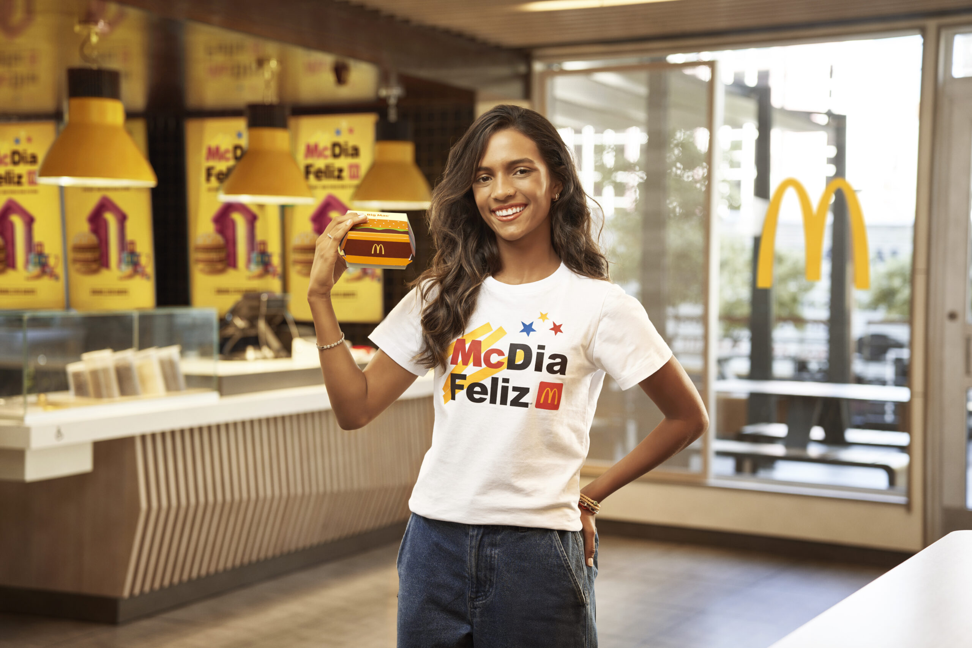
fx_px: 1593
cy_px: 324
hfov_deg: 33.9
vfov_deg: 23.0
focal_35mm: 59
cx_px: 486
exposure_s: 1/100
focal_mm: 59
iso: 160
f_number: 2.8
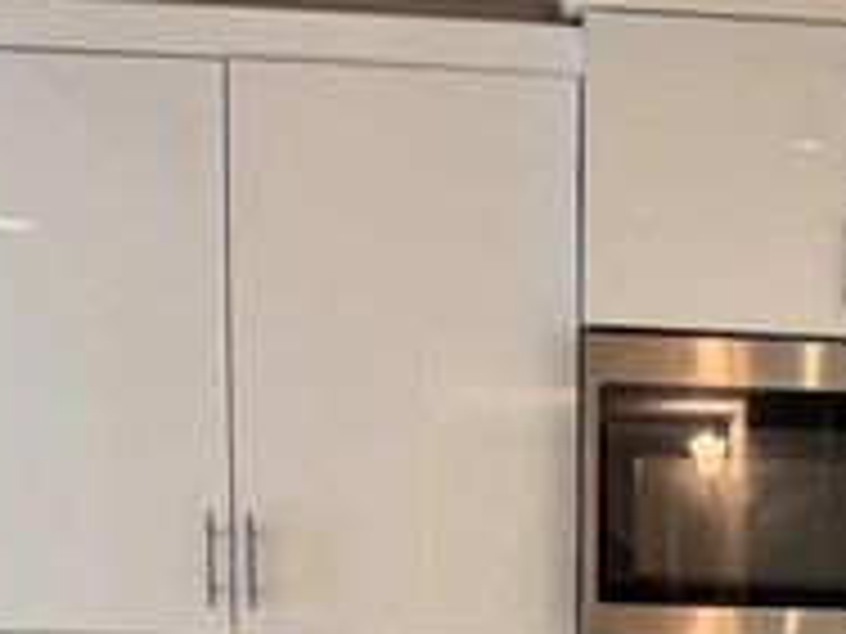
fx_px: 1857
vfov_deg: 18.2
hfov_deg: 24.8
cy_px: 812
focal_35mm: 76
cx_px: 774
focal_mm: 6.76
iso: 125
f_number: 1.78
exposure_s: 1/60
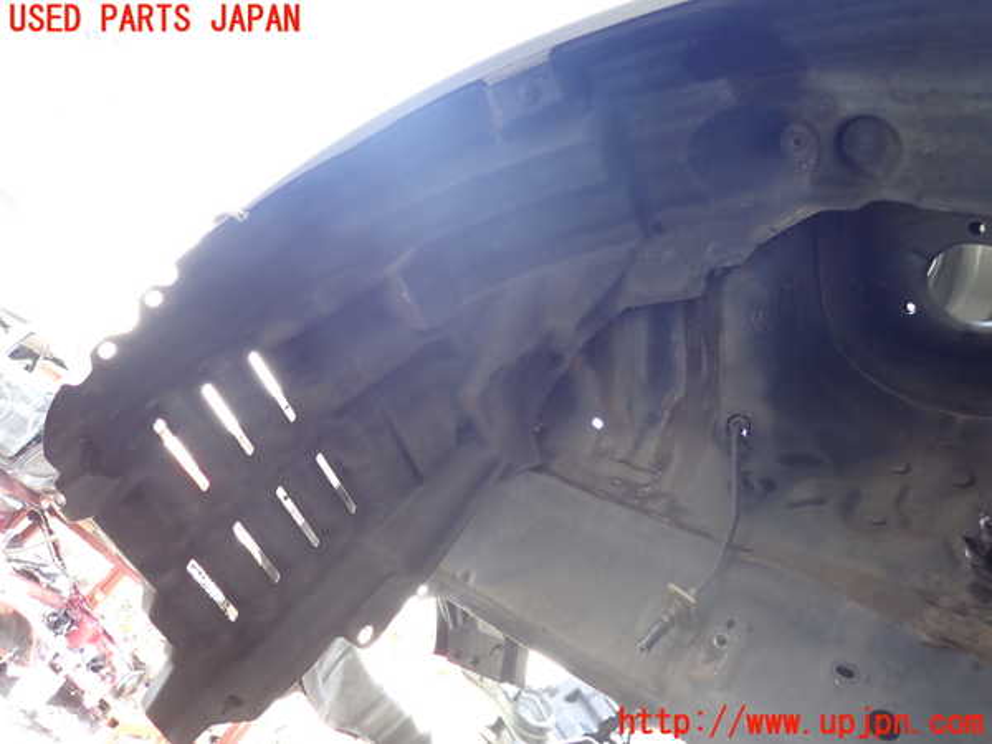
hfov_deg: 69.4
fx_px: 716
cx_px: 496
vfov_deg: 54.9
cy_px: 372
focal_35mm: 25
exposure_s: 1/100
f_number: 2
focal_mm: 4.5
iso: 200
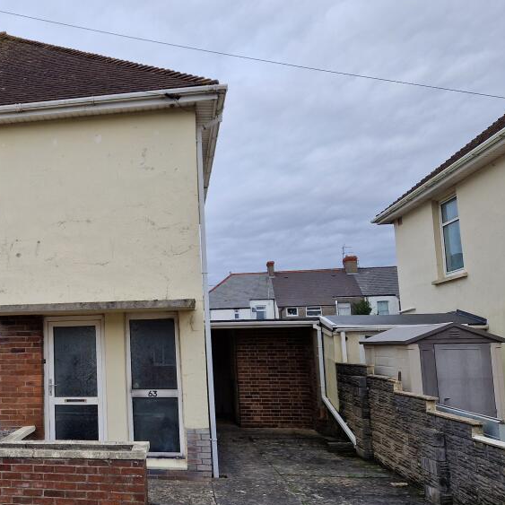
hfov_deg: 42.1
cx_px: 73
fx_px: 611
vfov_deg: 44.9
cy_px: 273
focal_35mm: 37
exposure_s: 1/297
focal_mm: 5.4
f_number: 1.8
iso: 50
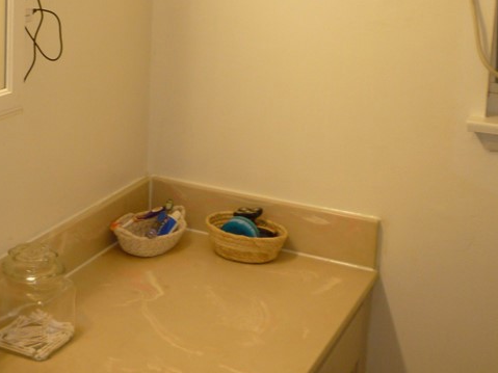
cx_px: 107
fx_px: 892
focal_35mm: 62
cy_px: 16
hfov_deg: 30.5
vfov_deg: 22.9
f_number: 3.3
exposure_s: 1/30
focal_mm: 5.2
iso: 100
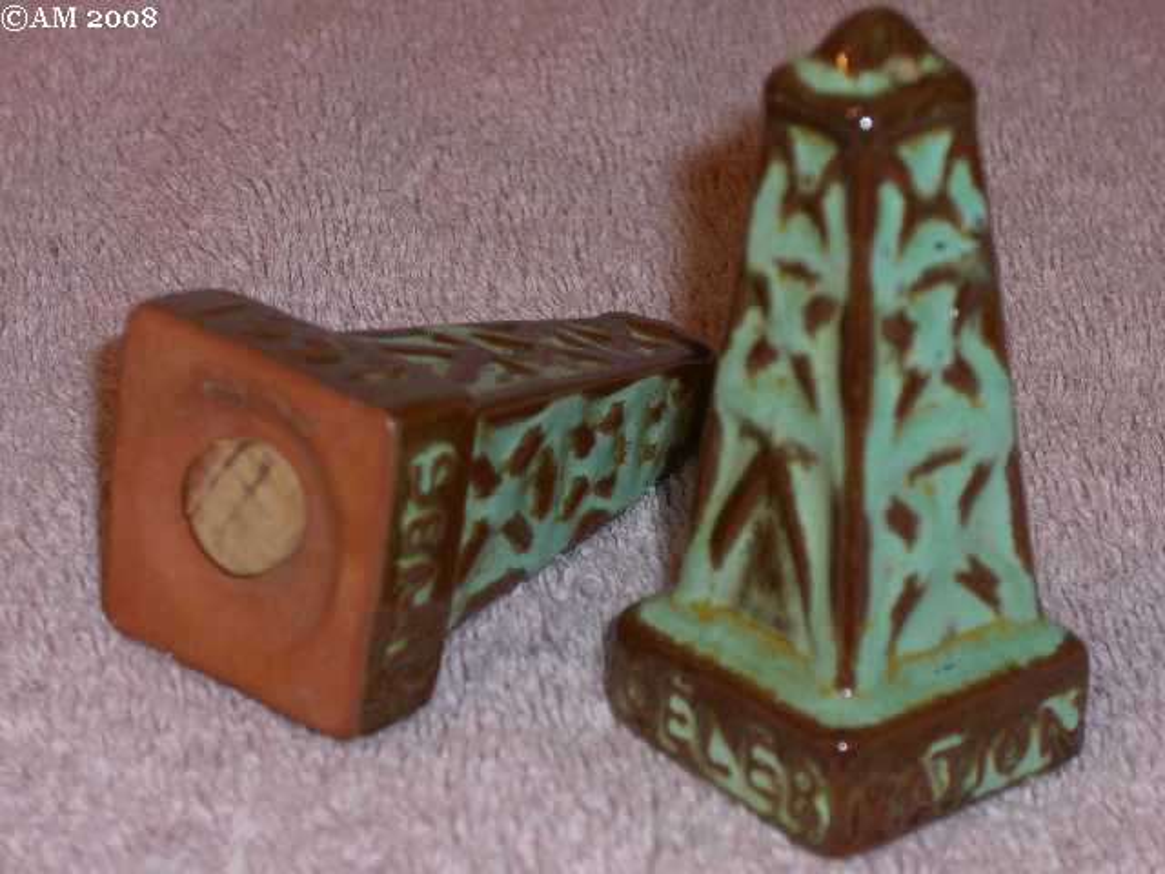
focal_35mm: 114
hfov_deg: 17.3
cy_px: 437
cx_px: 582
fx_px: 3837
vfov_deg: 13.0
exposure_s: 1/30
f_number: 5.4
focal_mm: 23.7
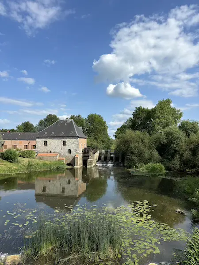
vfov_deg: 67.3
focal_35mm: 26
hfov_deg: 53.1
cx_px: 100
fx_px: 199
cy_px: 132
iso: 50
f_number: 1.6
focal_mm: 5.96
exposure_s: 1/3534
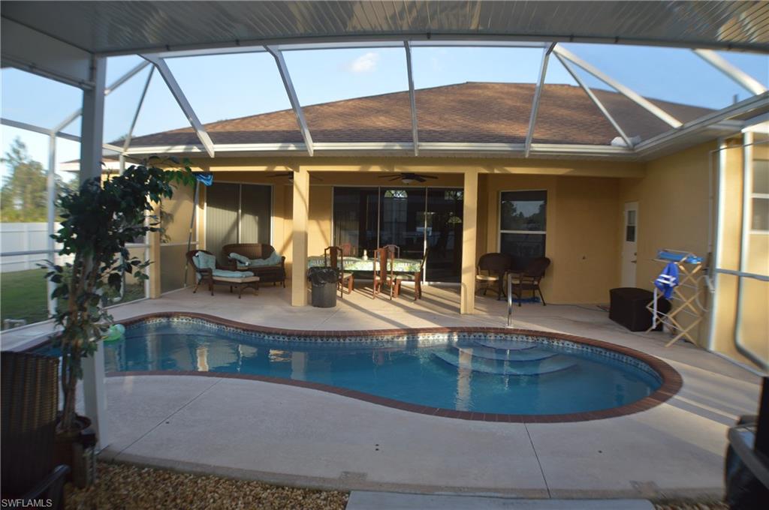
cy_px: 255
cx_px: 384
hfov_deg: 62.0
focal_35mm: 30
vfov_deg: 43.5
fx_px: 640
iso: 110
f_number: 3.5
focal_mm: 20
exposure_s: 1/125
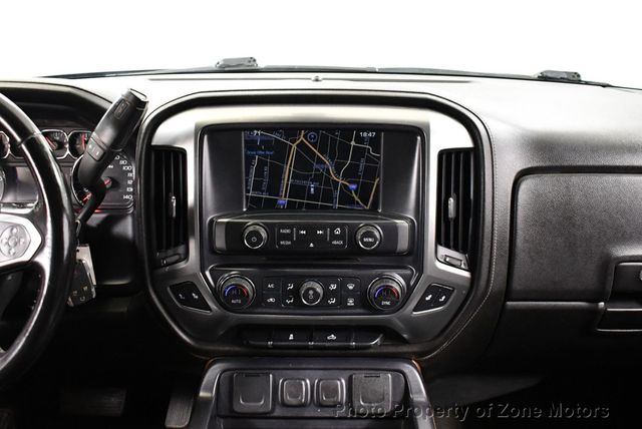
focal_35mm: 36
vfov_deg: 36.9
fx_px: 643
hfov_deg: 53.1
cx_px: 321
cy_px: 214
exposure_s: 1/60
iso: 4500
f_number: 3.5
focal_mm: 18
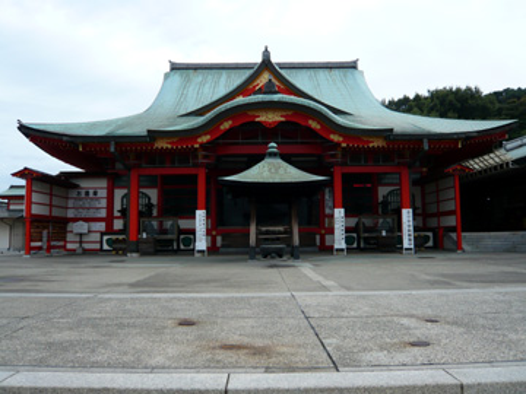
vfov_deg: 49.7
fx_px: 425
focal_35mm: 28
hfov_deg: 63.4
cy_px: 197
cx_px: 263
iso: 100
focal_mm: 4.6
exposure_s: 1/800
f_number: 2.8
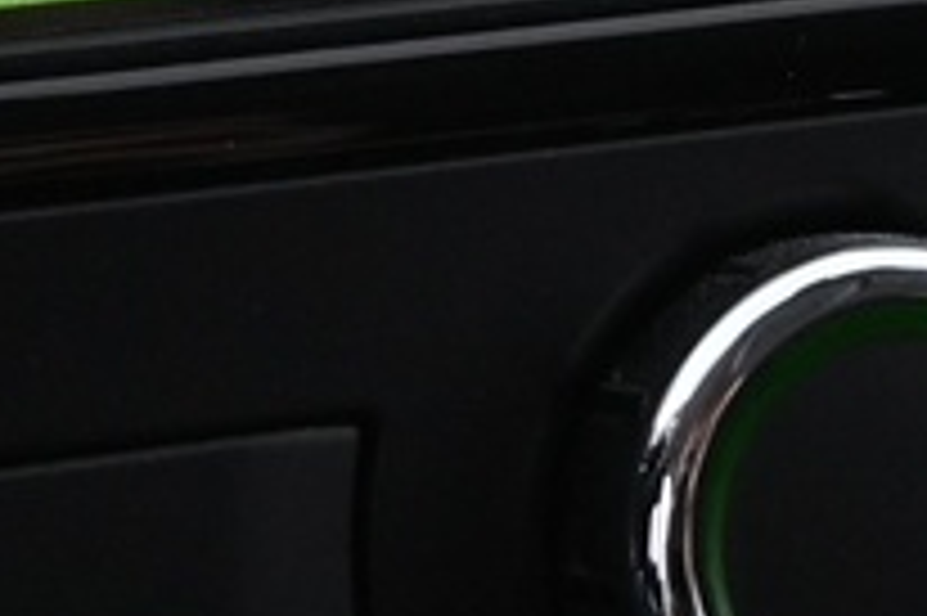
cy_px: -917
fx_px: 4863
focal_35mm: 189
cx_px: 603
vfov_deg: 6.8
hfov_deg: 10.9
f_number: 3.5
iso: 1000
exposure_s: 1/25
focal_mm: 16
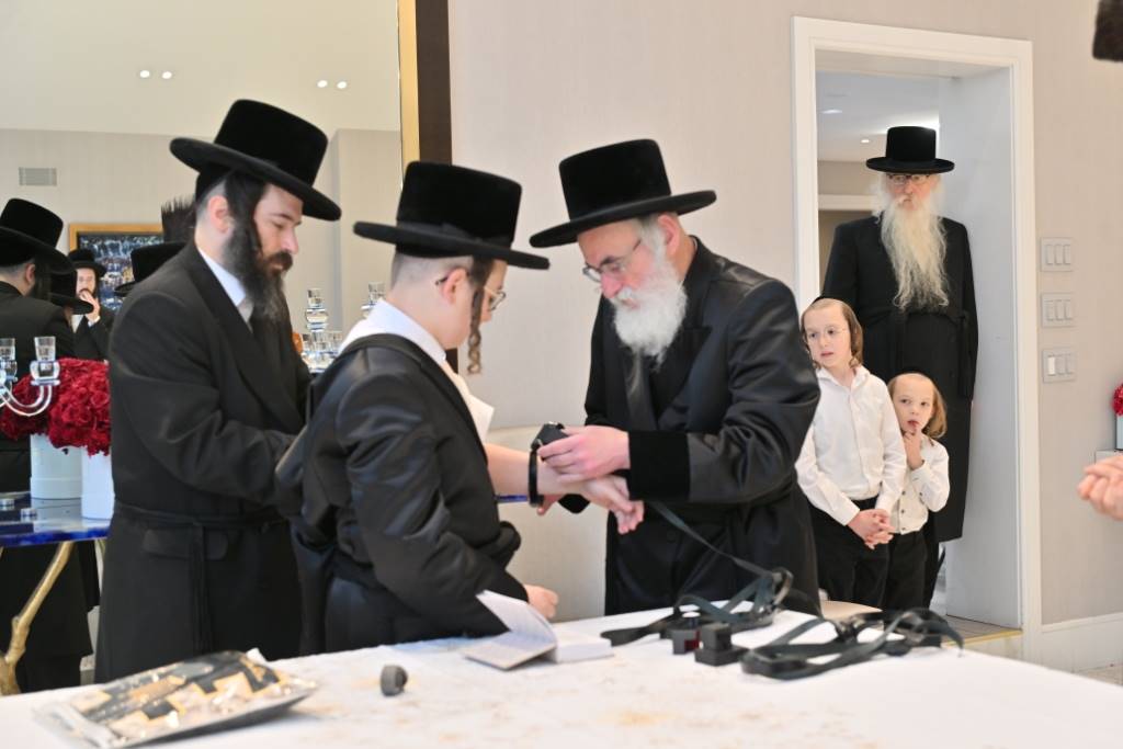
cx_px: 562
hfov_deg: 42.7
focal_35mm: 46
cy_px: 374
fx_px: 1435
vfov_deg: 29.3
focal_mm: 46
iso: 640
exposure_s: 1/200
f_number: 4
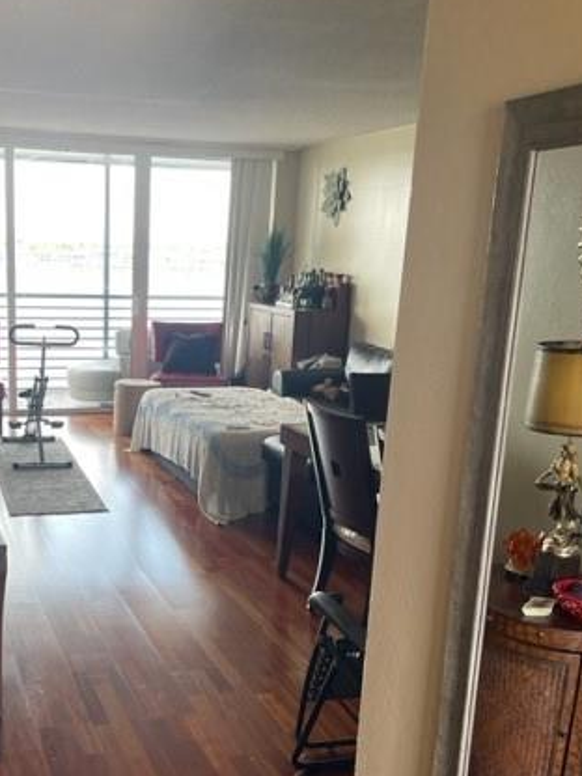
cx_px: 160
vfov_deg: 46.4
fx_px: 897
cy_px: 481
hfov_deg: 35.3
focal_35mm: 40
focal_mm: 4.2
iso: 80
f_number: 1.6
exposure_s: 1/121
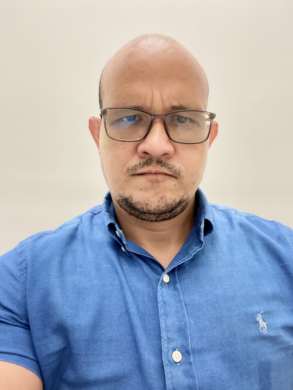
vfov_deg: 60.0
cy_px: 195
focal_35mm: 30
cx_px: 146
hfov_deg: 46.8
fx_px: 339
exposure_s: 1/60
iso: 320
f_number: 2.2
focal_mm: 2.71
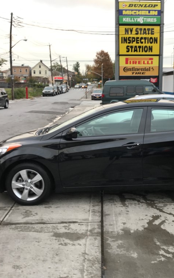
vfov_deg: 49.3
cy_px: 140
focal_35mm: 40
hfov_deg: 31.7
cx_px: 120
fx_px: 303
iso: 25
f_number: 1.8
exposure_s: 1/60
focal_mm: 3.99
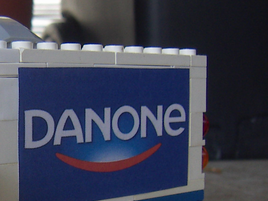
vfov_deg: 15.4
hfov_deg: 19.5
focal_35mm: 95
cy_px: 165
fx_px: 735
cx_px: -49
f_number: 2.8
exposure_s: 1/80
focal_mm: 5.1
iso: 50
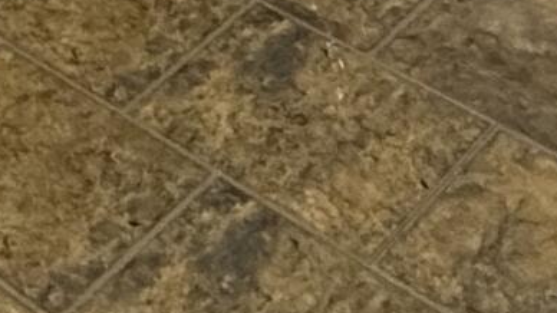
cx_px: -415
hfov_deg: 15.8
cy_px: -841
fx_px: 1742
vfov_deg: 7.7
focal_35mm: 118
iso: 250
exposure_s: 1/120
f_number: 2.2
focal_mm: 2.22
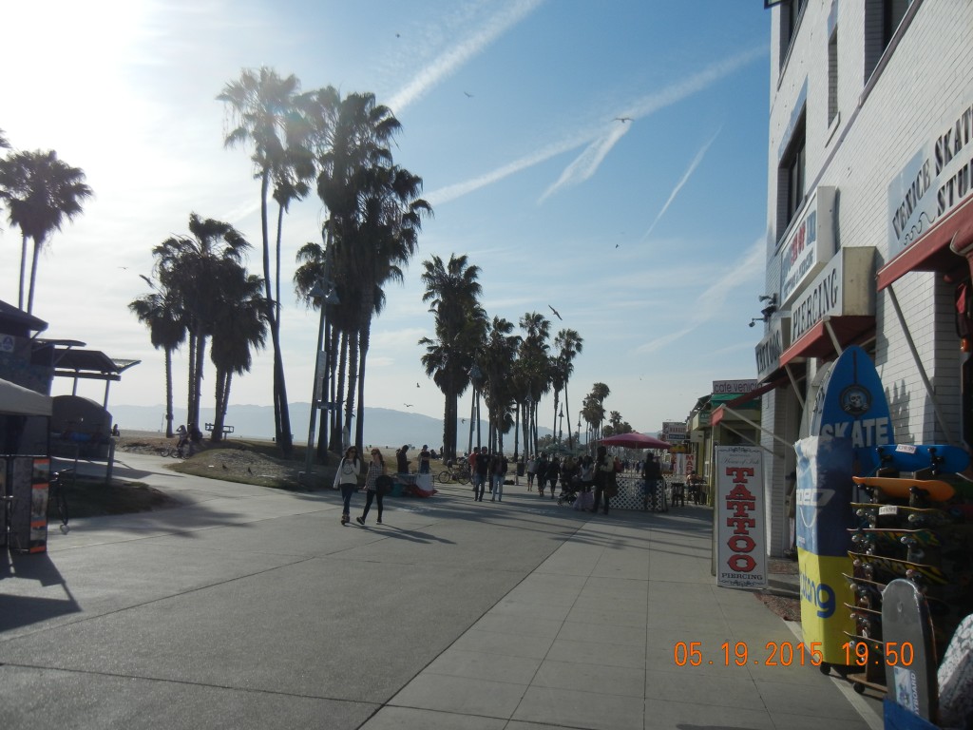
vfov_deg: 46.8
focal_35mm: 30
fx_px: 843
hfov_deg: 60.0
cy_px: 365
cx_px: 486
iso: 160
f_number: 7
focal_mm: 5.4
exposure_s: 1/896
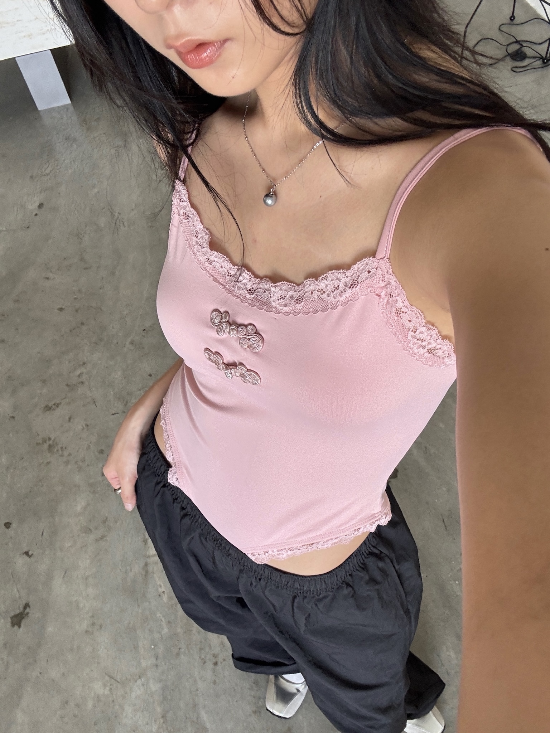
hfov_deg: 46.8
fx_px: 636
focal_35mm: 30
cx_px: 275
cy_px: 366
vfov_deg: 60.0
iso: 100
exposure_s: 1/60
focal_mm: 2.69
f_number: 1.9
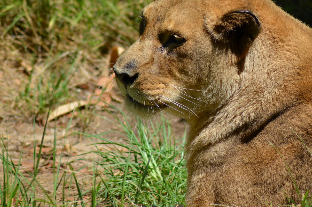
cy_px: 90
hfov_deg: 4.3
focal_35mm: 477
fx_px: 4125
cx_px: 193
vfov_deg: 2.9
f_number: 5.6
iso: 400
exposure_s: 1/2000
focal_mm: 240
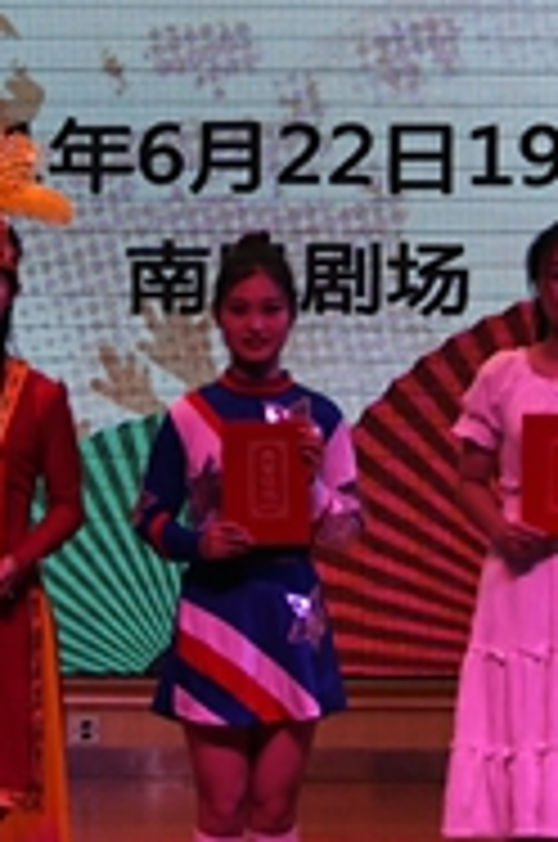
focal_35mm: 300
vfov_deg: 6.9
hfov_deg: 4.6
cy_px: 65
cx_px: 270
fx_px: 7000
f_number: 5
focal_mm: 70
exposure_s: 1/800
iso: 1600
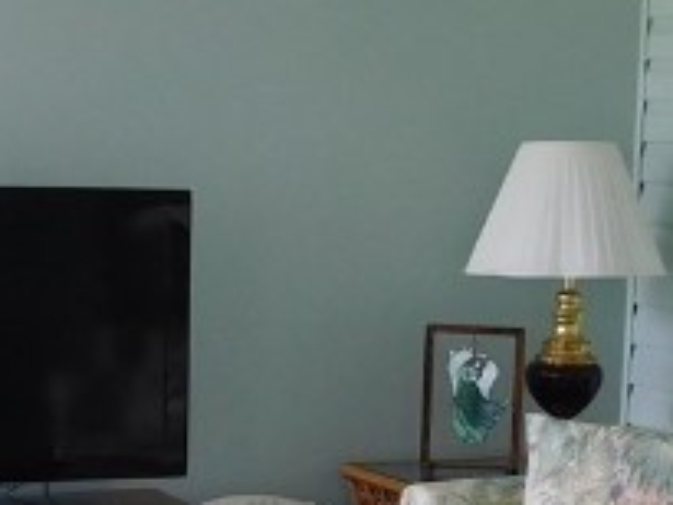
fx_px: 2237
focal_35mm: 115
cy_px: 498
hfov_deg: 17.1
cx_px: 338
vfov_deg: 12.7
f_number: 3
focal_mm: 4
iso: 125
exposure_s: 1/40
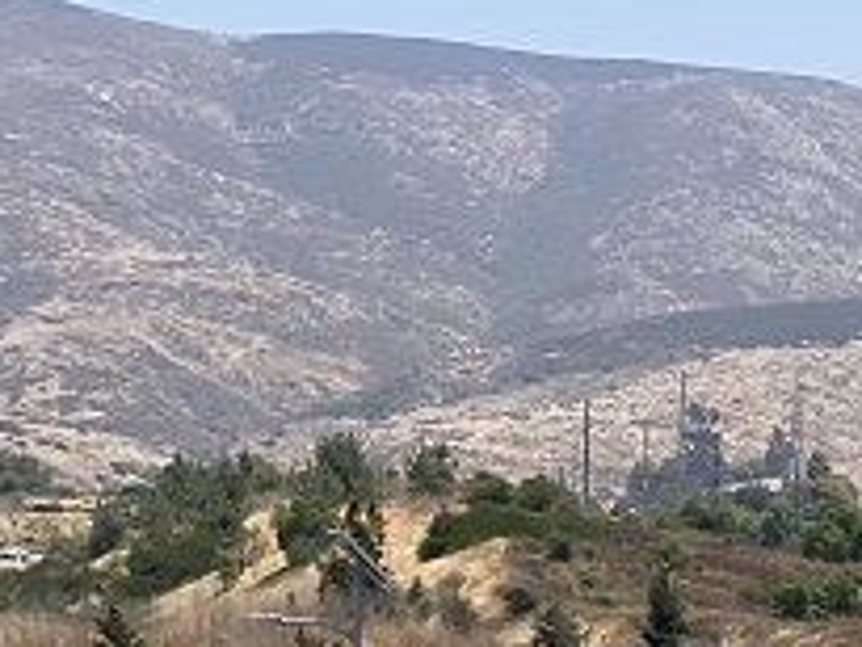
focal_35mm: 203
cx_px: 1539
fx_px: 5058
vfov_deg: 7.3
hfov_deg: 9.3
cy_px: 613
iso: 20
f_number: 2
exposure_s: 1/1845
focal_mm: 6
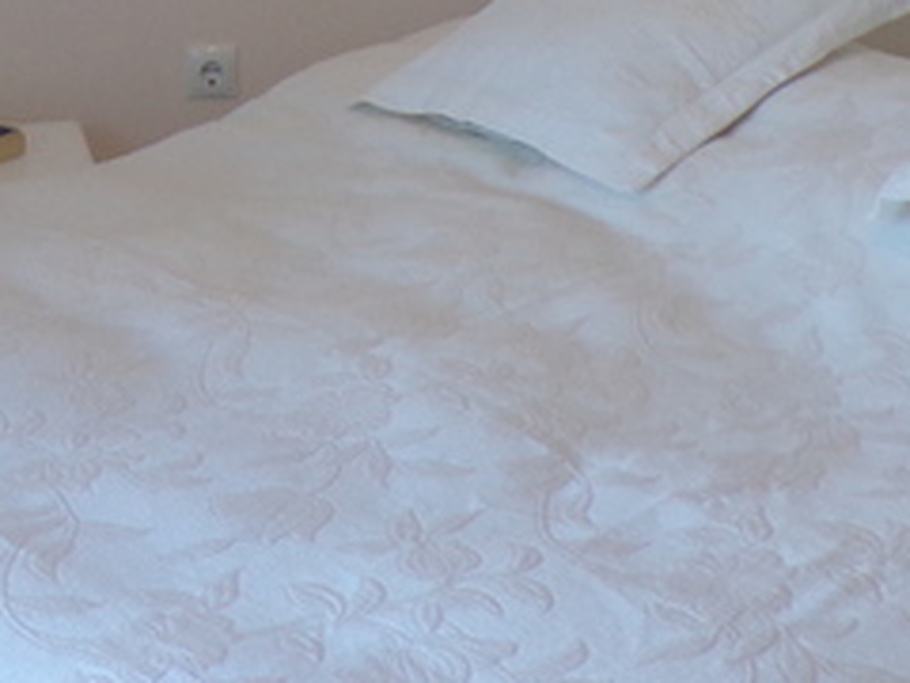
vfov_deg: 16.2
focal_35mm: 90
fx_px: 2366
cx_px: 300
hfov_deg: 21.7
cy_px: 82
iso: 127
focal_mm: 4.3
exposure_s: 1/34
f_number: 3
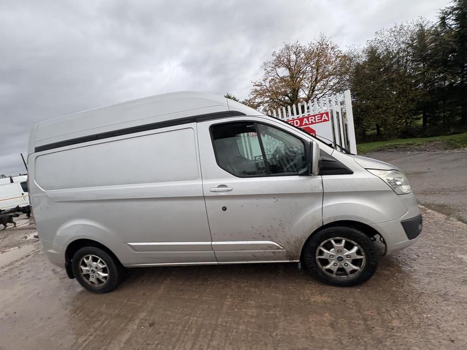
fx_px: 189
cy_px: 175
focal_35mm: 14
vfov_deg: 85.7
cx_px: 234
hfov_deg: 102.1
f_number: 2.2
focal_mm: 2.22
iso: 250
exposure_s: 1/89
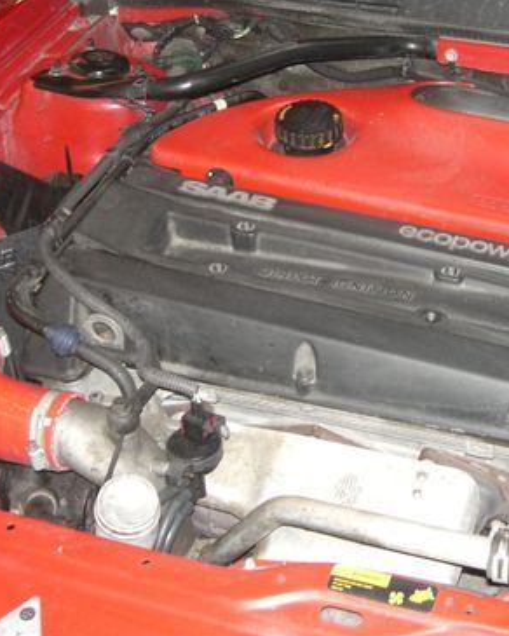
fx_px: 1224
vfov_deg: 29.1
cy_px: 249
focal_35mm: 65
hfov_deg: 23.4
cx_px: 342
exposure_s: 1/60
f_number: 2.8
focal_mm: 7.9
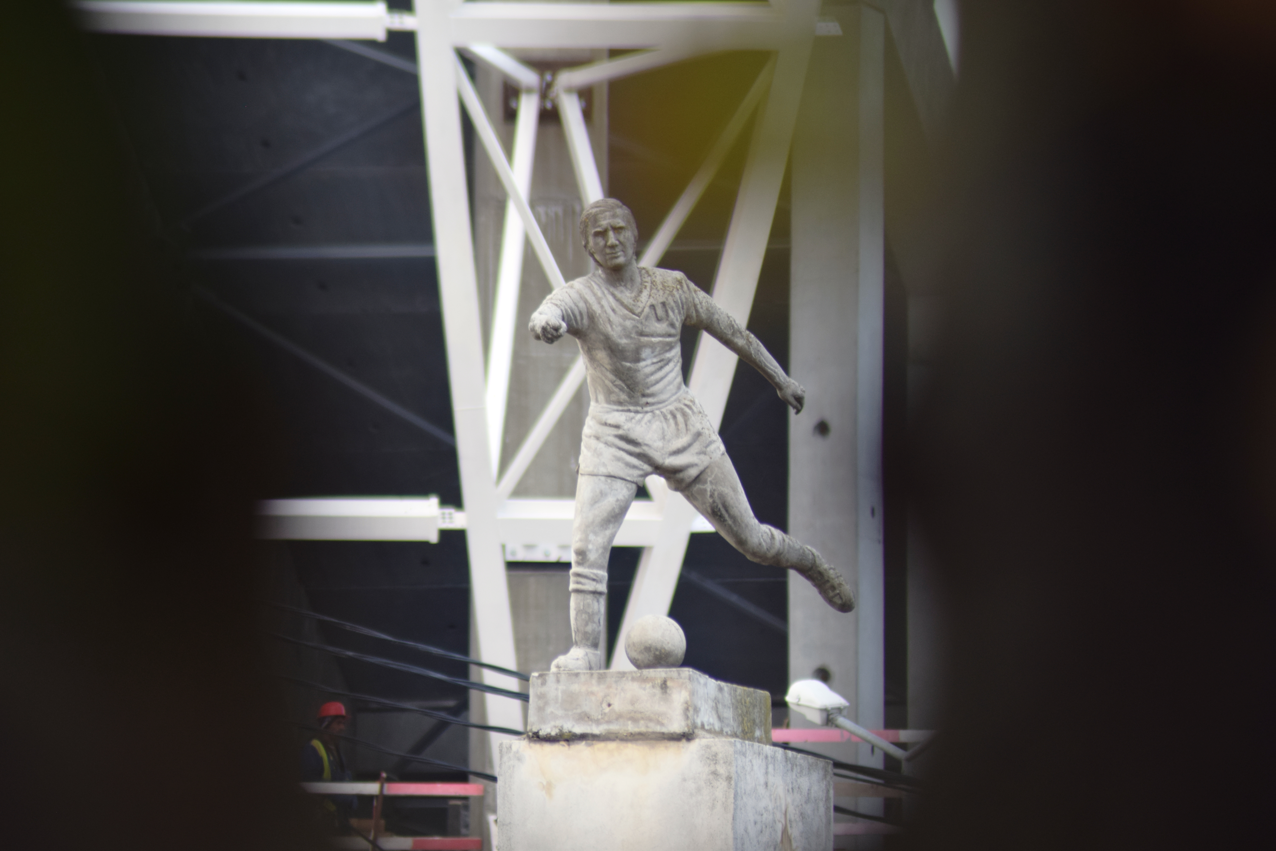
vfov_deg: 3.1
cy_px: 426
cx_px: 638
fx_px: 15949
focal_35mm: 450
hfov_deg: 4.6
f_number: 5.6
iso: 180
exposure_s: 1/125
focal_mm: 300
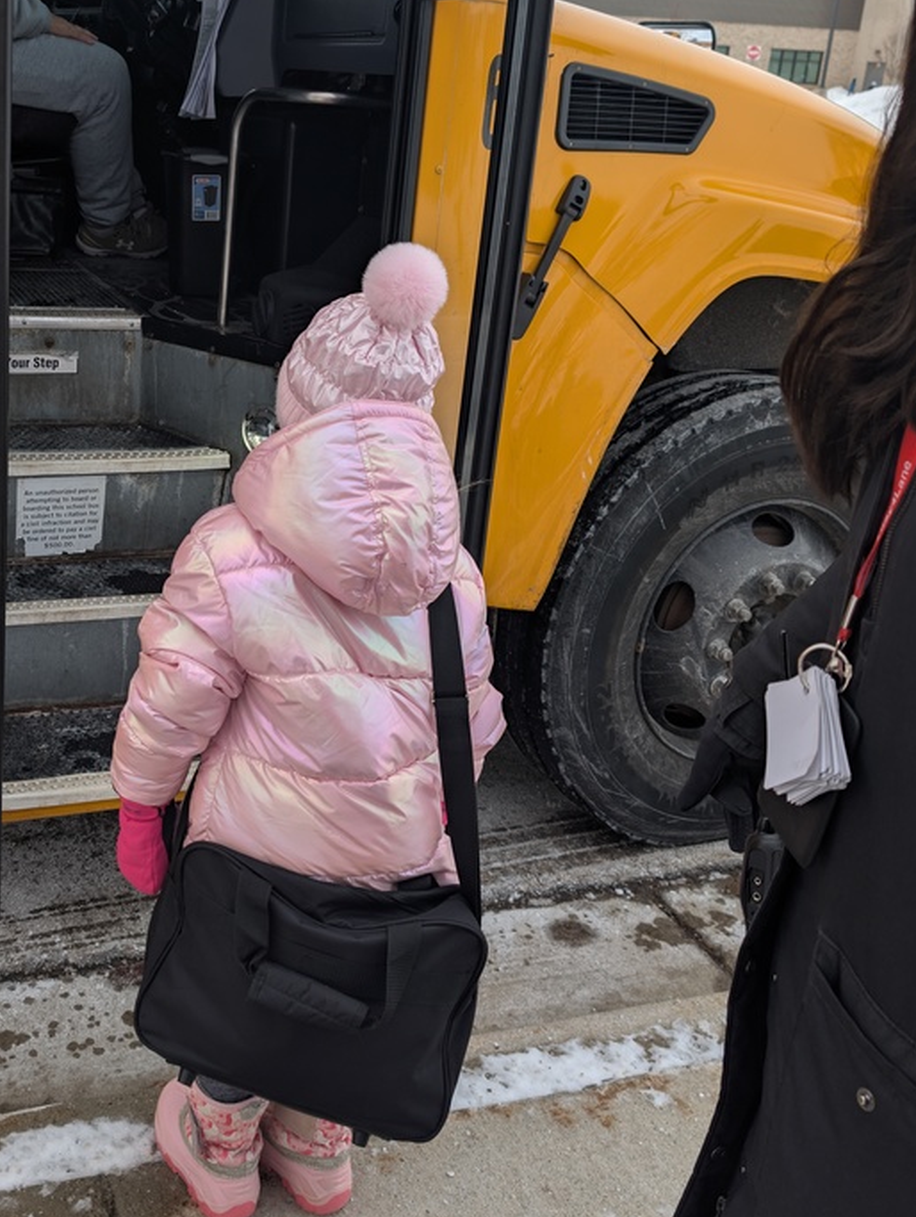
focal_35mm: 36
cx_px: 258
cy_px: 488
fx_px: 1267
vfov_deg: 51.0
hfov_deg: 38.9
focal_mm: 6.9
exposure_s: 1/318
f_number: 1.68
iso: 22
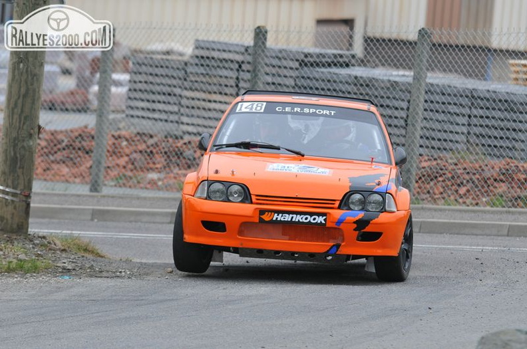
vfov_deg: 4.3
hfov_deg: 6.6
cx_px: 264
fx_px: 4603
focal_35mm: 315
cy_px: 174
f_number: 6.3
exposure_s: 1/800
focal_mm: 210
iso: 800
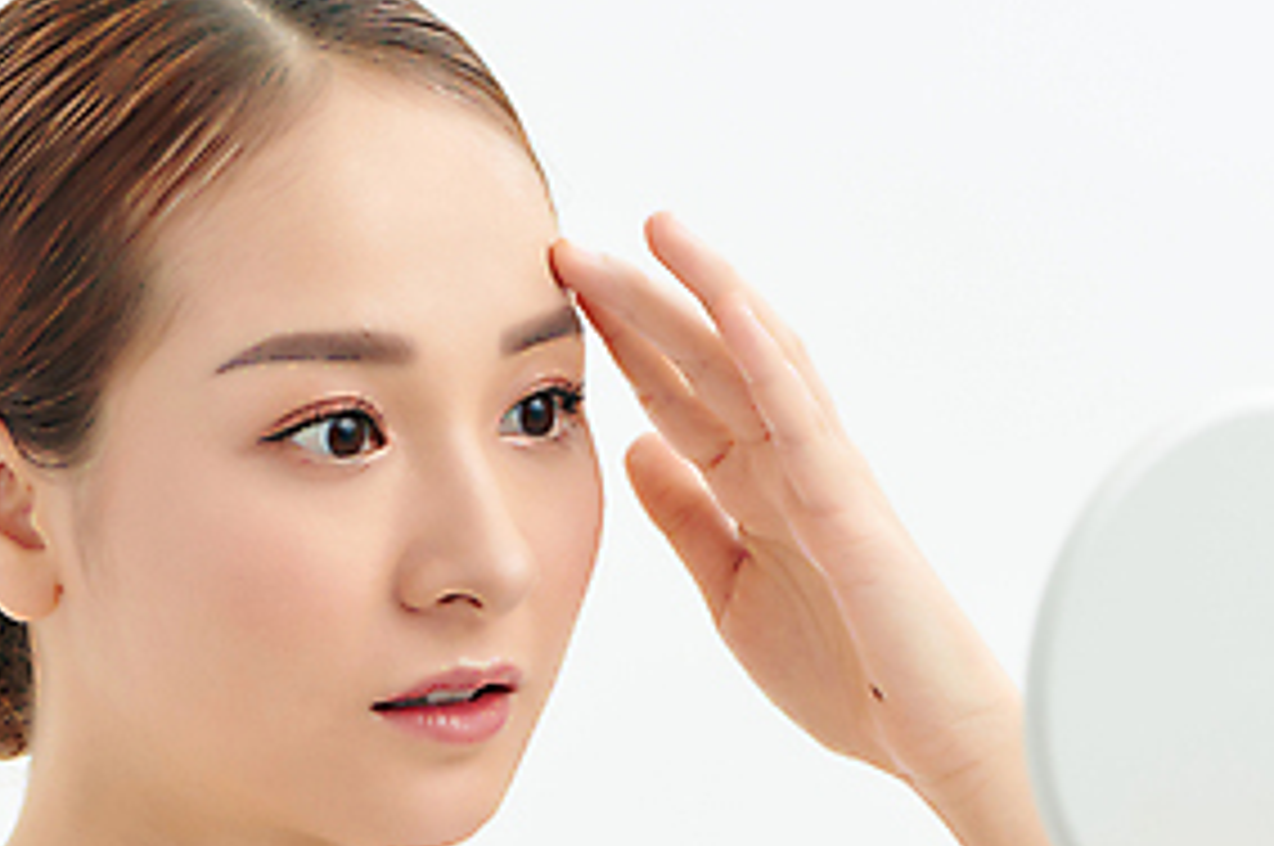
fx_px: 7883
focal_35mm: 223
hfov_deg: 9.2
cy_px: 580
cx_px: 617
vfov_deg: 6.1
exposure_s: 1/160
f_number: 5.6
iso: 200
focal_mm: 105
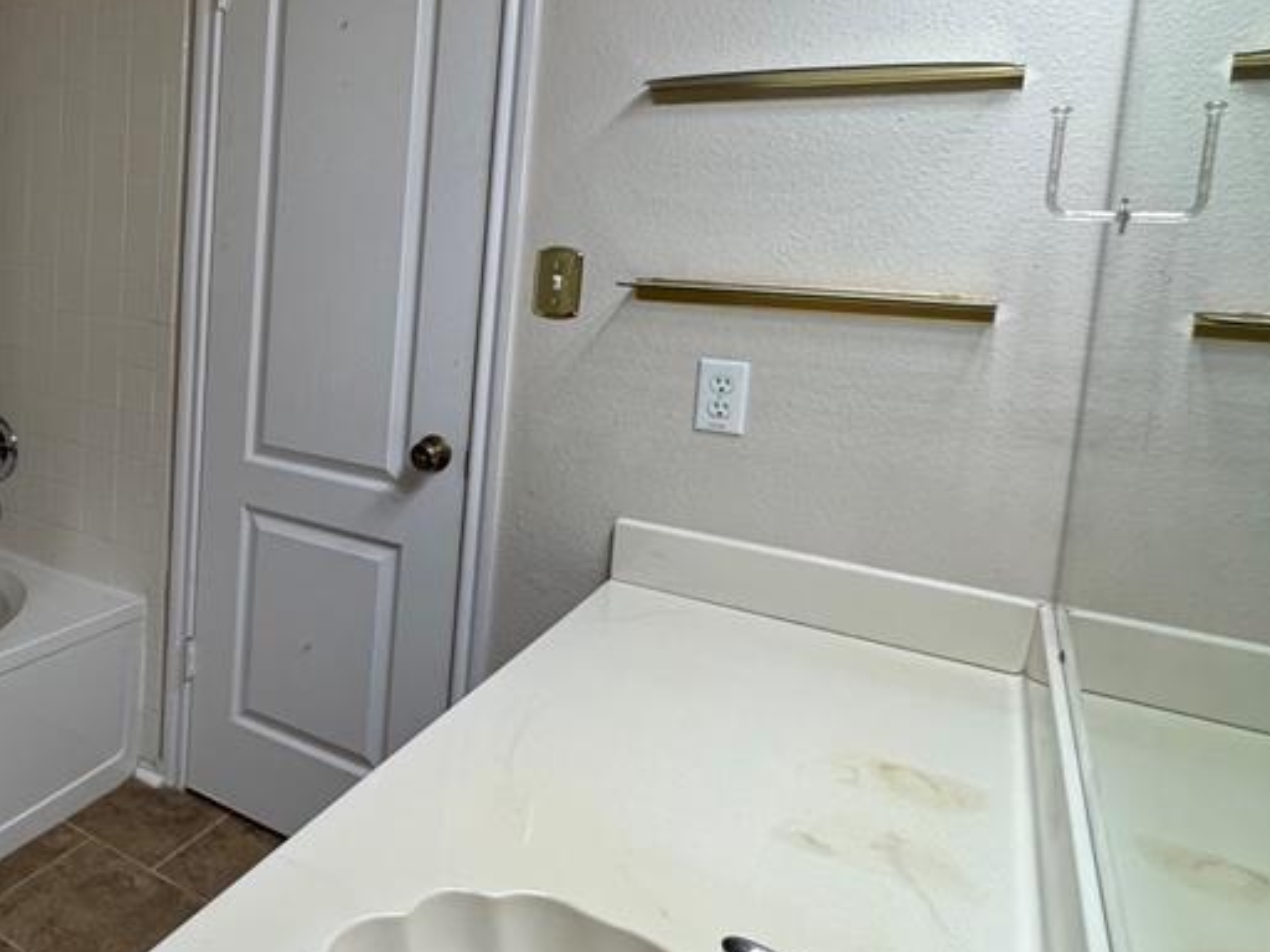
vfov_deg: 49.0
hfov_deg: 56.0
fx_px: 1027
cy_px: 332
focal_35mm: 28
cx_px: 156
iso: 250
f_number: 2.2
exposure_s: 1/120
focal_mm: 2.22
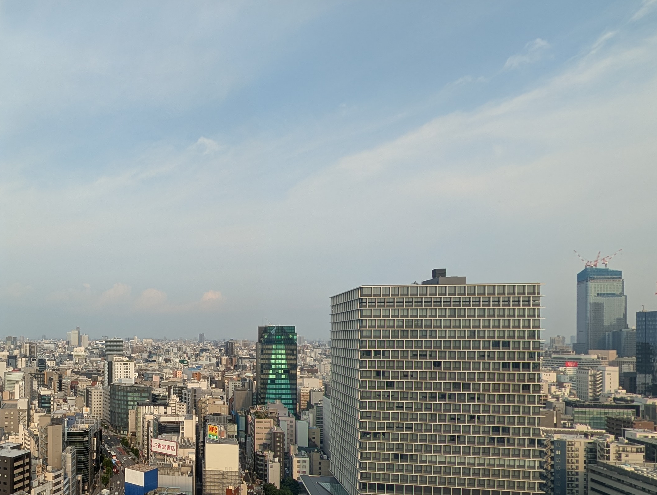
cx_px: 123
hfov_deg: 66.4
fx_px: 437
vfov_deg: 57.6
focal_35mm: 23
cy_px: 333
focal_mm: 2.02
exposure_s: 1/1126
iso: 50
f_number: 1.7
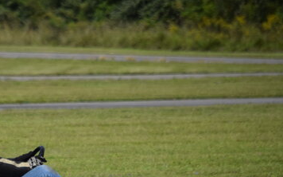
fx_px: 4239
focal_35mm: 550
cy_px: 169
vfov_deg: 2.4
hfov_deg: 3.8
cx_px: 33
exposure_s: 1/2000
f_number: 5.6
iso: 250
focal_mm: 200
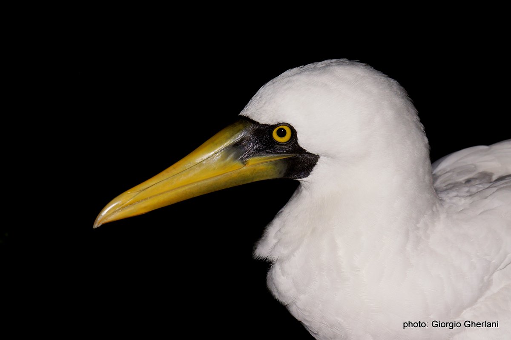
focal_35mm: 82
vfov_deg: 16.5
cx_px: 256
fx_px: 1170
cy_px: 170
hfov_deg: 24.6
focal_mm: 55
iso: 200
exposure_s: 1/100
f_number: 8
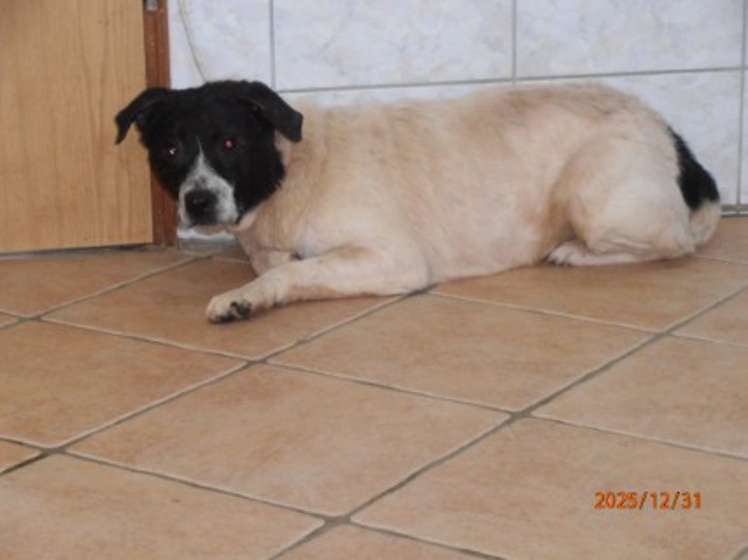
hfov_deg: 17.7
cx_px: 374
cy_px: 280
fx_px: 2398
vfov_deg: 13.3
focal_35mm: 111
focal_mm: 19.64
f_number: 5.5
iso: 400
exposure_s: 1/80
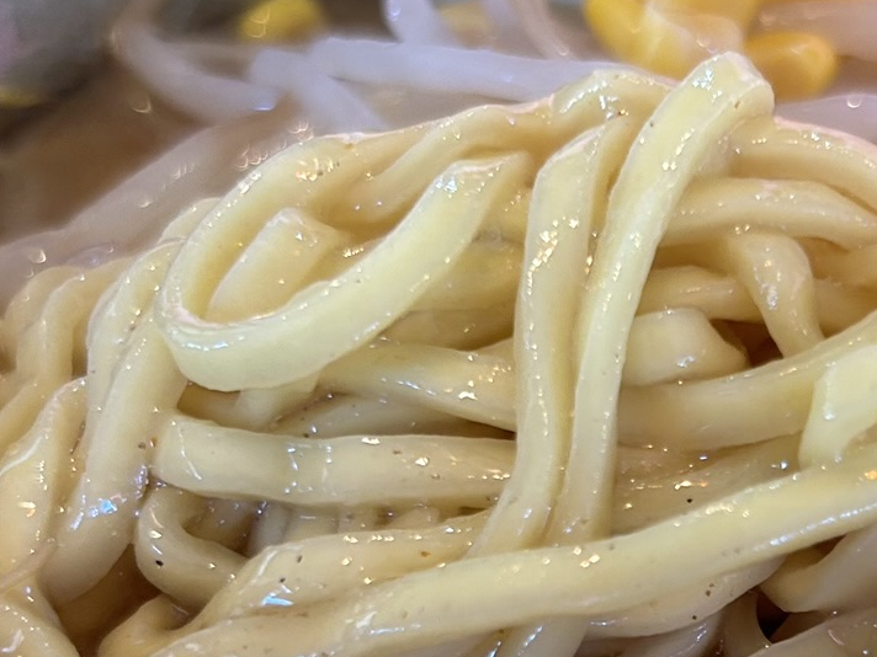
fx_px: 1849
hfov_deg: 26.3
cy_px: 584
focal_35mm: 73
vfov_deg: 19.8
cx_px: 670
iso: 125
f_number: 1.5
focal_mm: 5.7
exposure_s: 1/50
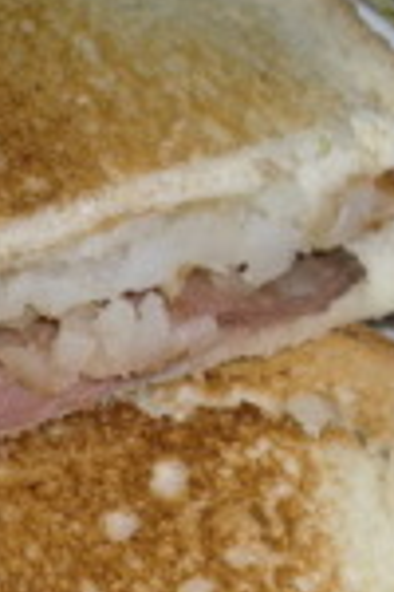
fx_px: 1986
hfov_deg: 11.1
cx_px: -63
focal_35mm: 121
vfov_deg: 16.6
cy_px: 590
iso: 64
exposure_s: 1/40
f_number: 7.8
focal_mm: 6.3
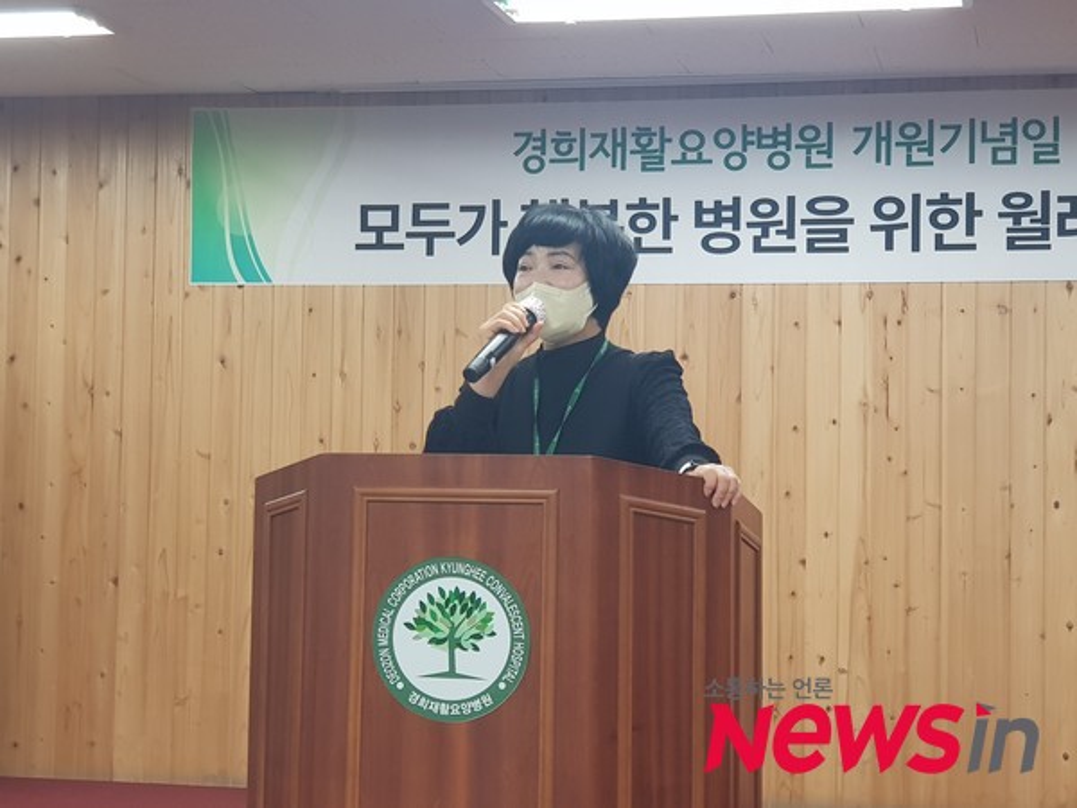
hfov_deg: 36.8
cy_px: 404
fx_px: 1618
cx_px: 538
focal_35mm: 52
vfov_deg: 28.0
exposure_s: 1/30
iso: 125
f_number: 2.4
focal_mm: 6
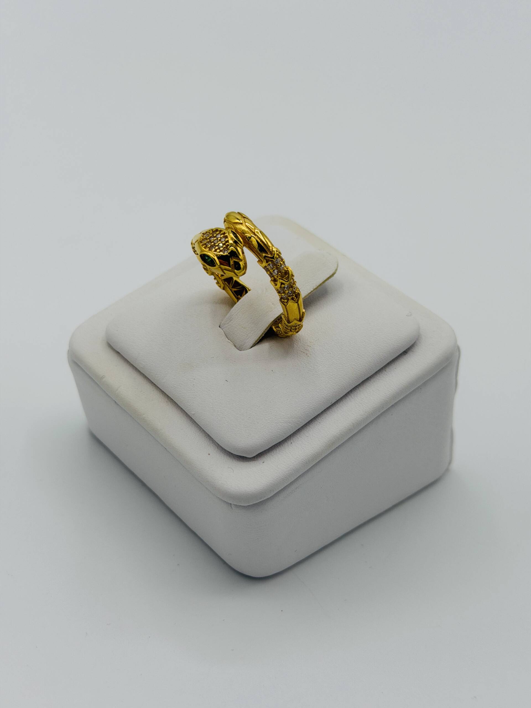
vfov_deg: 39.7
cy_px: 354
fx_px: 982
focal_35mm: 48
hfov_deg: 30.3
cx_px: 266
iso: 64
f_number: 1.78
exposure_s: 1/4098
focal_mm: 6.76
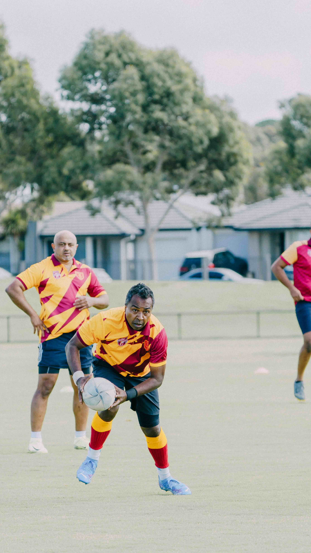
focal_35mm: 257
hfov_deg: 4.7
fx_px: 3768
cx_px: 163
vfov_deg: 8.4
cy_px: 333
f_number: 5.6
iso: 200
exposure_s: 1/500
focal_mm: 200
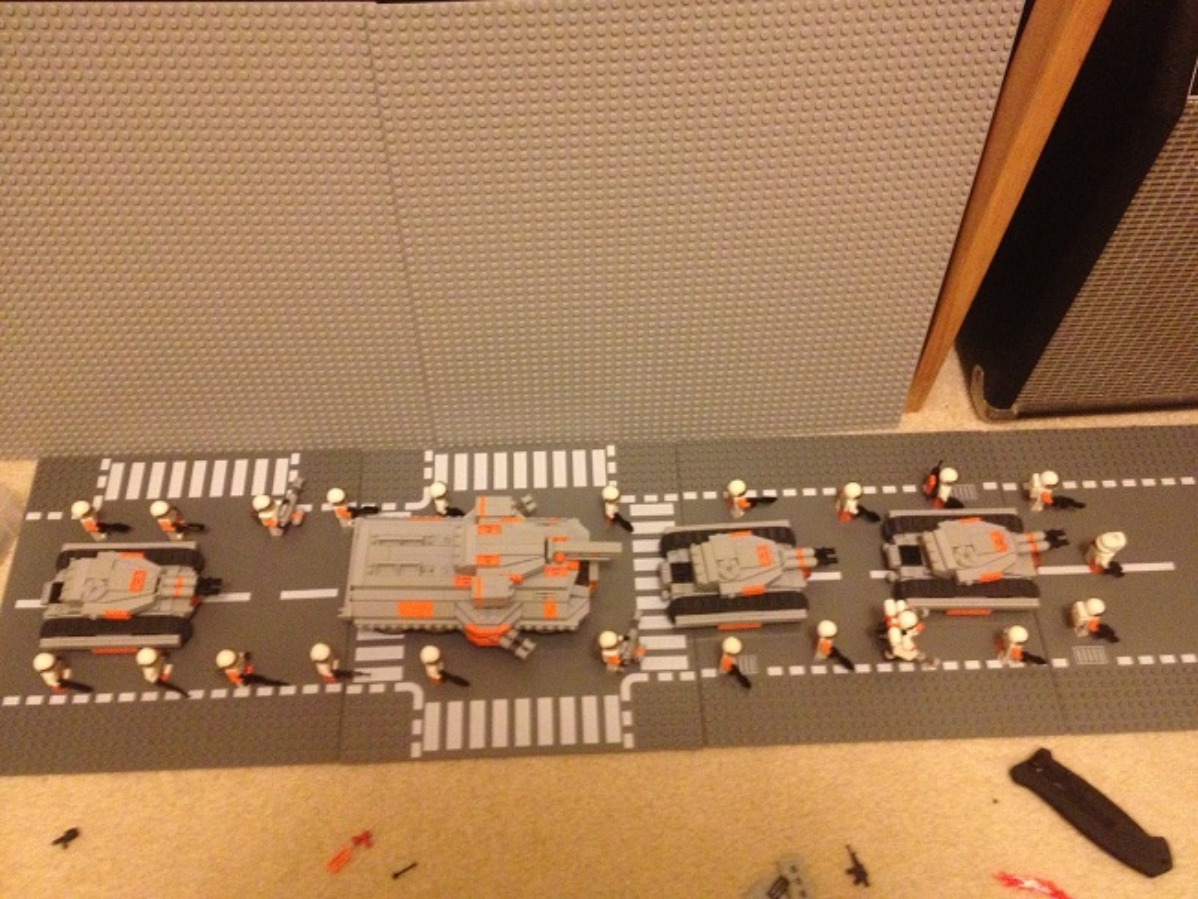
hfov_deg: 52.6
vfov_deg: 40.7
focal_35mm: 35
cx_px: 599
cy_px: 450
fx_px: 1212
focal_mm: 4.28
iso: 400
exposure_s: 1/15
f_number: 2.4
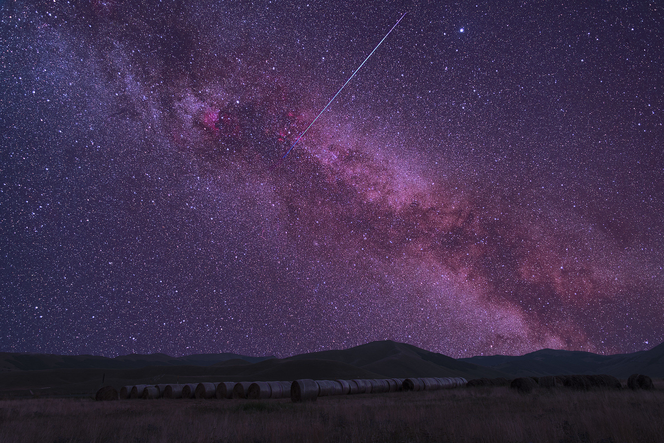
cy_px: 222
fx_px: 517
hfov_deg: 65.5
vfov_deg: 46.4
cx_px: 332
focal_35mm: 28
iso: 2500
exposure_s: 25
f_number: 2.8
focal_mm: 28
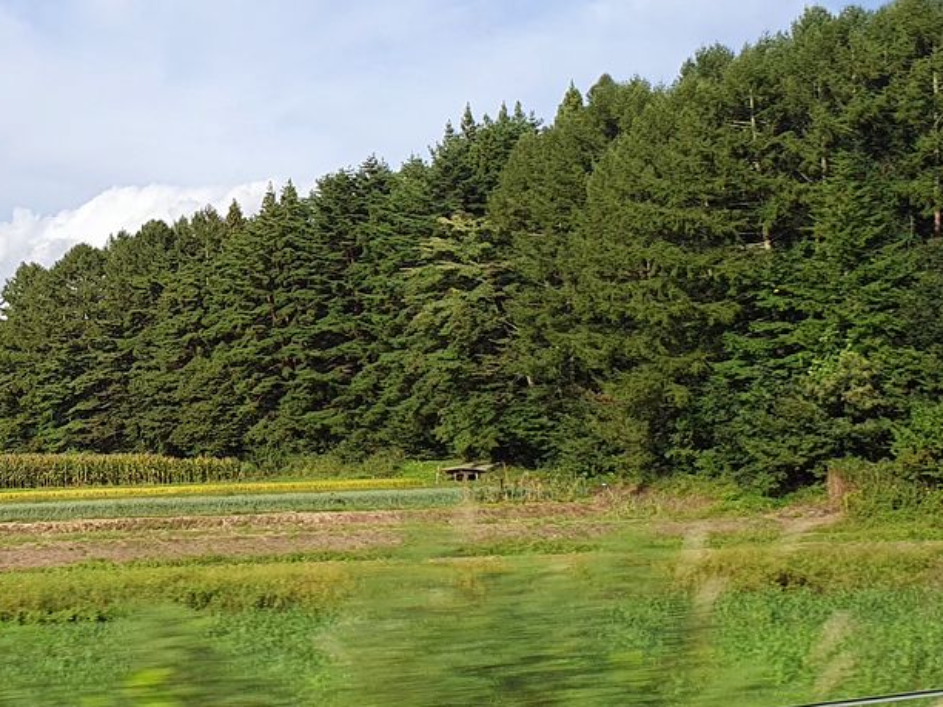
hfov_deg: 27.8
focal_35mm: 68
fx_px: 1852
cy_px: 382
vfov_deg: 21.6
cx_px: 157
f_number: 2.4
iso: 50
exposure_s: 1/213
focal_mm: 4.32
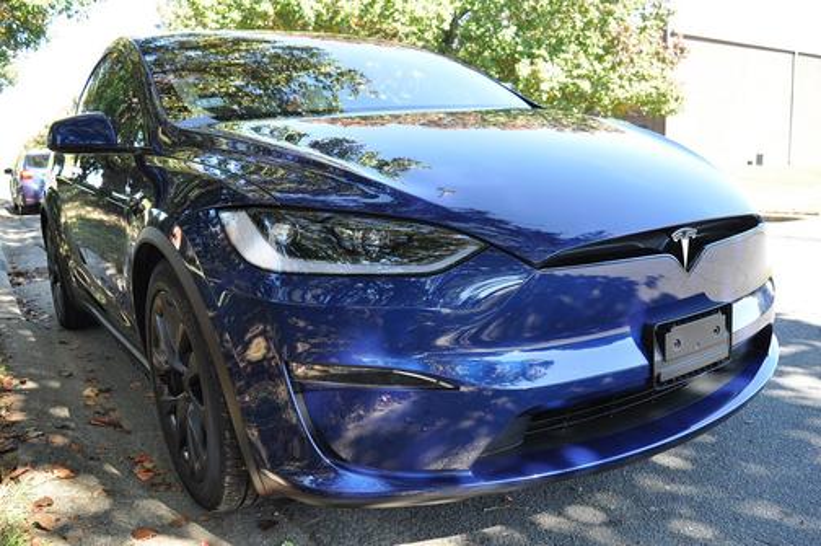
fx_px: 718
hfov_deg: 59.5
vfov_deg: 41.6
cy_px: 273
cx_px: 410
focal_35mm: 32
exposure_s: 1/125
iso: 320
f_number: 5.6
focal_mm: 21
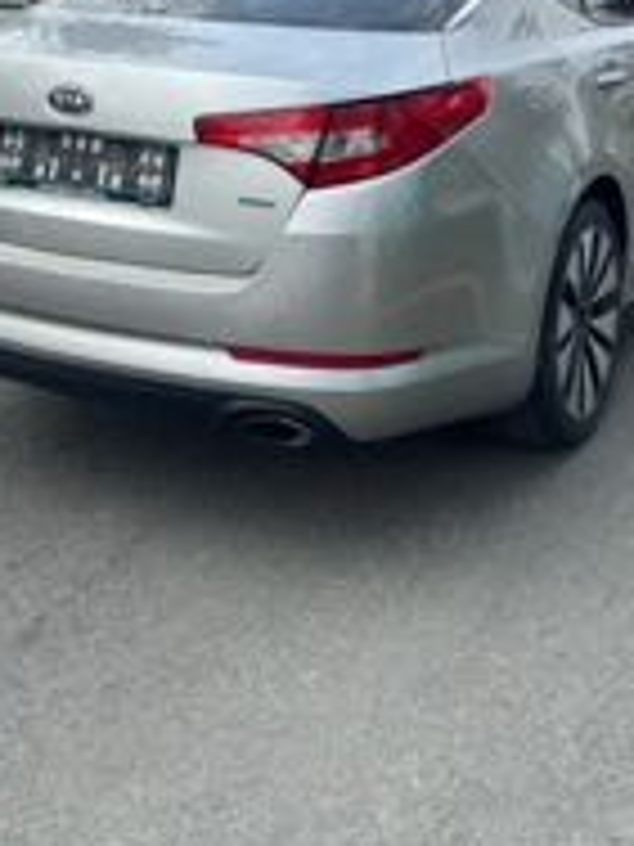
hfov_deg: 28.4
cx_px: 409
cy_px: -32
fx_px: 1245
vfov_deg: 33.7
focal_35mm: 51
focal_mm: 6.76
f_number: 1.78
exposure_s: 1/1590
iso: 100
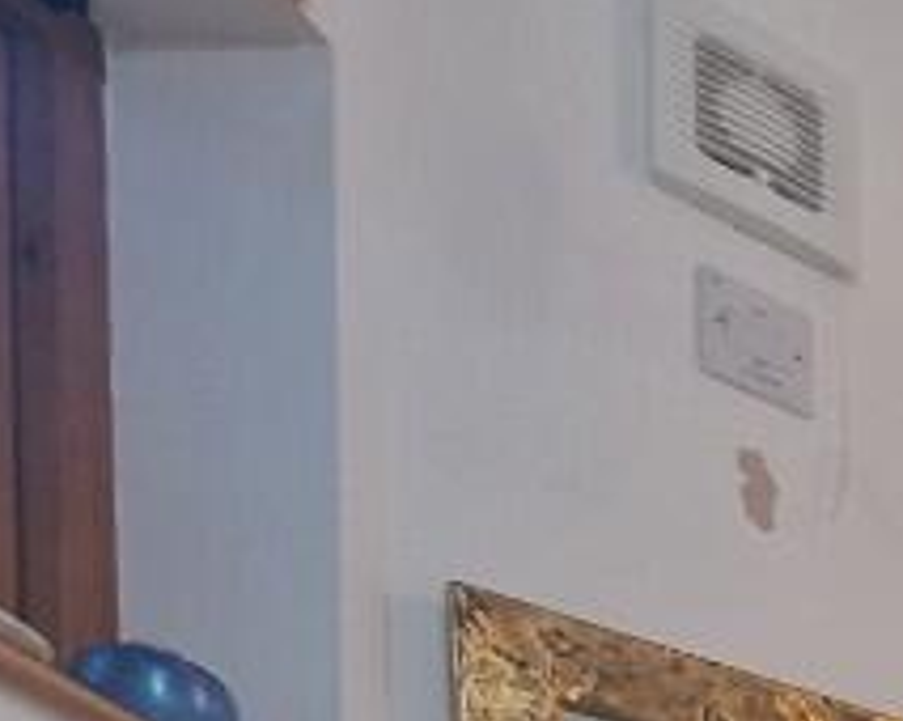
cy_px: 1612
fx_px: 1629
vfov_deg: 16.0
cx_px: 1785
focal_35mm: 61
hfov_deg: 19.2
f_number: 2.2
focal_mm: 2.2
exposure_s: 1/50
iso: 320
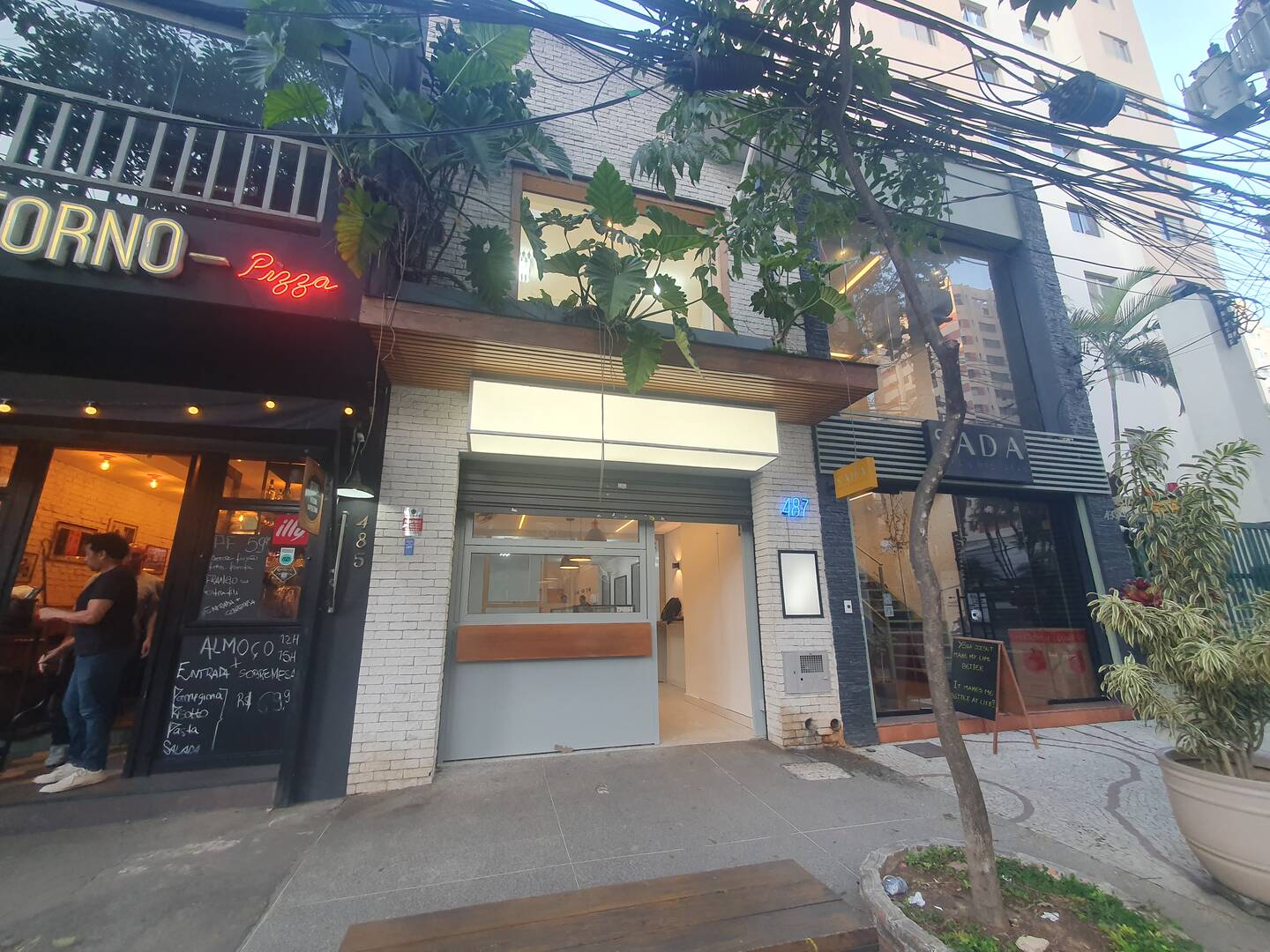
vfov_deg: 89.9
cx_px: 635
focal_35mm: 13
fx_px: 477
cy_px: 476
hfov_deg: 106.2
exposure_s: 1/60
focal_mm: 1.8
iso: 100
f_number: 2.2
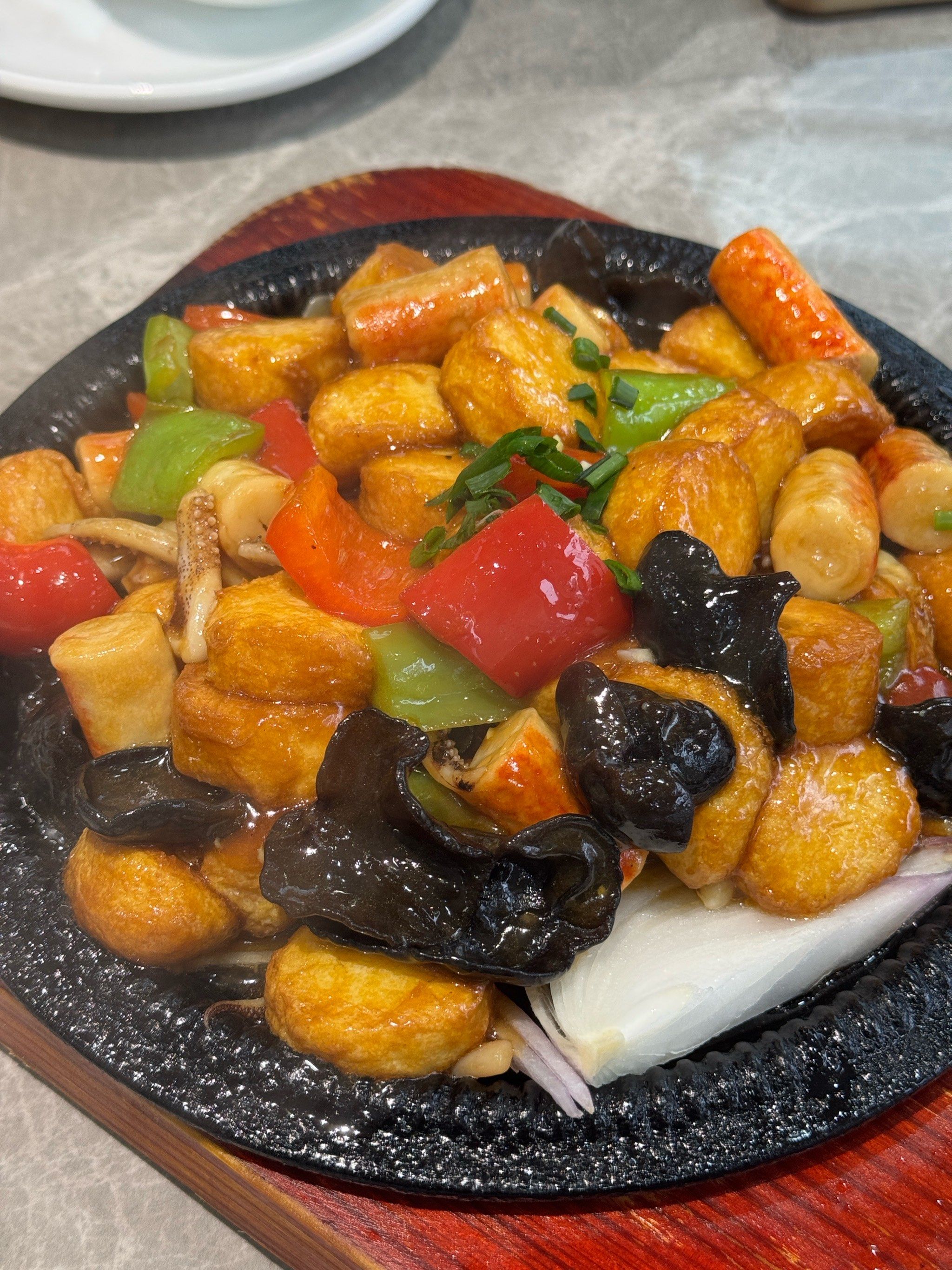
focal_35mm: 48
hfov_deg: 30.3
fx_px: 1760
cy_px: 635
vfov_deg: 39.7
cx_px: 476
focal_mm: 6.76
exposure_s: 1/50
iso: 64
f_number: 1.78
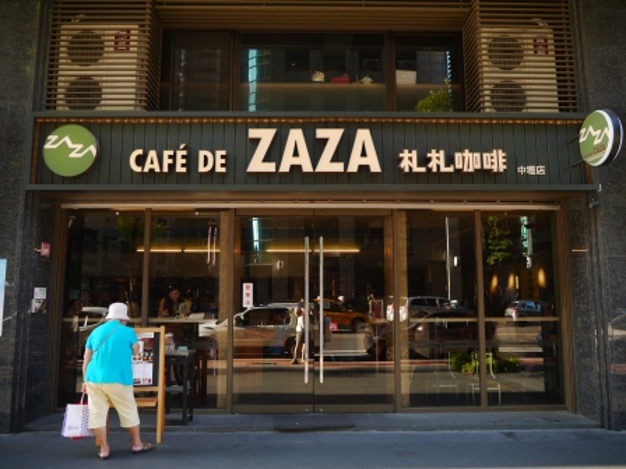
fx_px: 506
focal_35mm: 28
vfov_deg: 49.7
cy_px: 234
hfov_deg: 63.4
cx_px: 313
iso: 160
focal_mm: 14
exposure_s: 1/80
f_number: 3.5
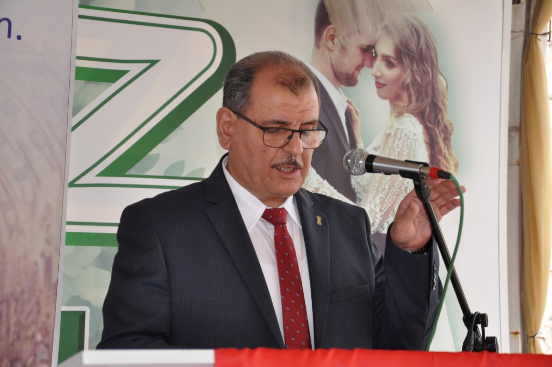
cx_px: 276
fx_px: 1608
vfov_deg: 13.0
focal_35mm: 105
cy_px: 184
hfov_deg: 19.5
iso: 250
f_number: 5.3
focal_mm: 70
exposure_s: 1/200
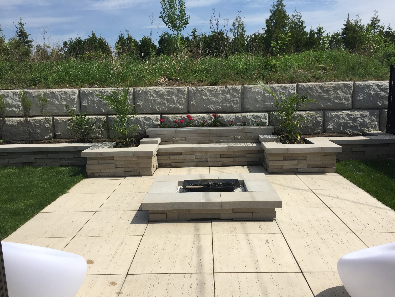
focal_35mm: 29
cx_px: 198
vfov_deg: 48.2
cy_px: 148
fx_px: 331
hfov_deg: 61.7
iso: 32
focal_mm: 4.15
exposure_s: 1/2825
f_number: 2.2
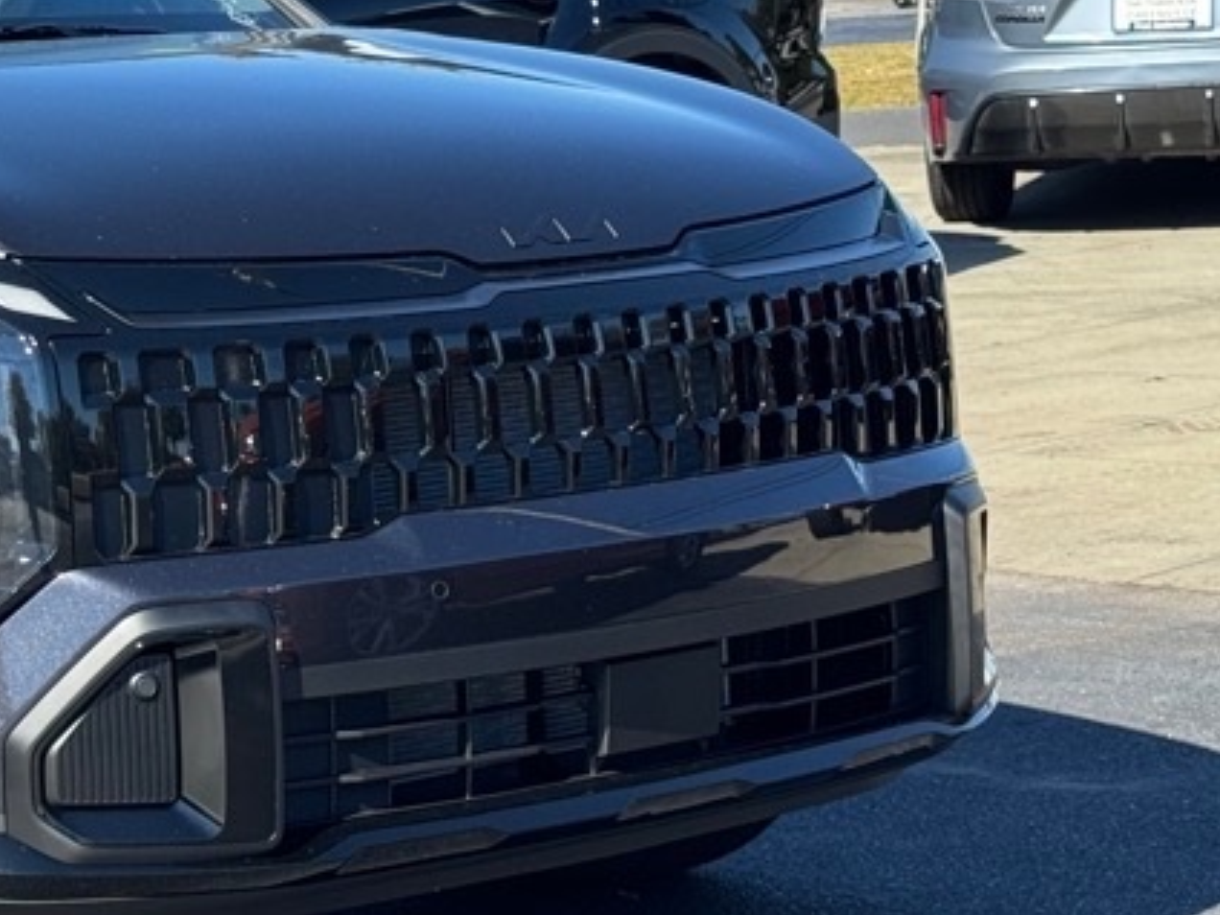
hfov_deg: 16.3
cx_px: -247
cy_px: 273
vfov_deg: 12.7
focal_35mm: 116
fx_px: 4088
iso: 64
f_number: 1.78
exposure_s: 1/1637
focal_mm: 6.76
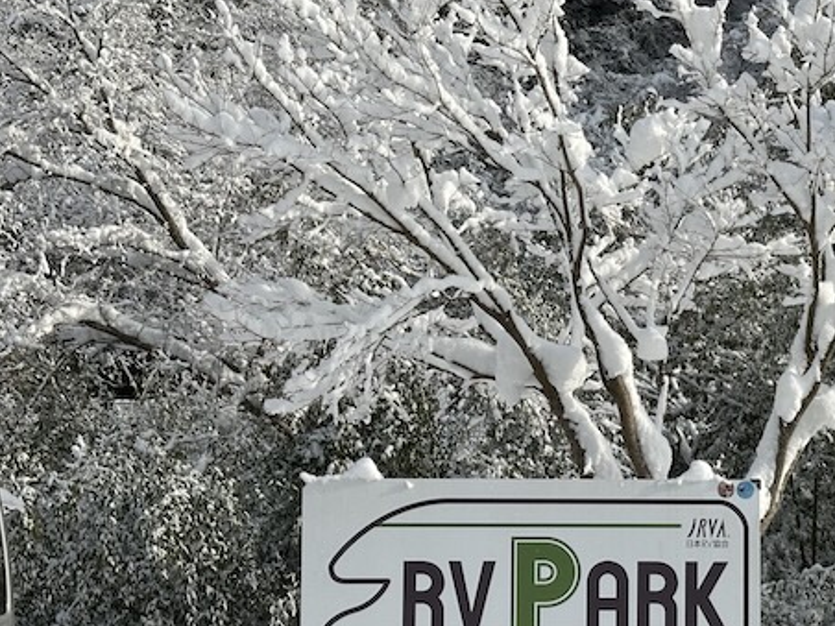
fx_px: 2050
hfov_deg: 22.9
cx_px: 587
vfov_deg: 17.3
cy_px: 386
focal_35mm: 85
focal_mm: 6.86
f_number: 1.78
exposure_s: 1/4785
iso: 64
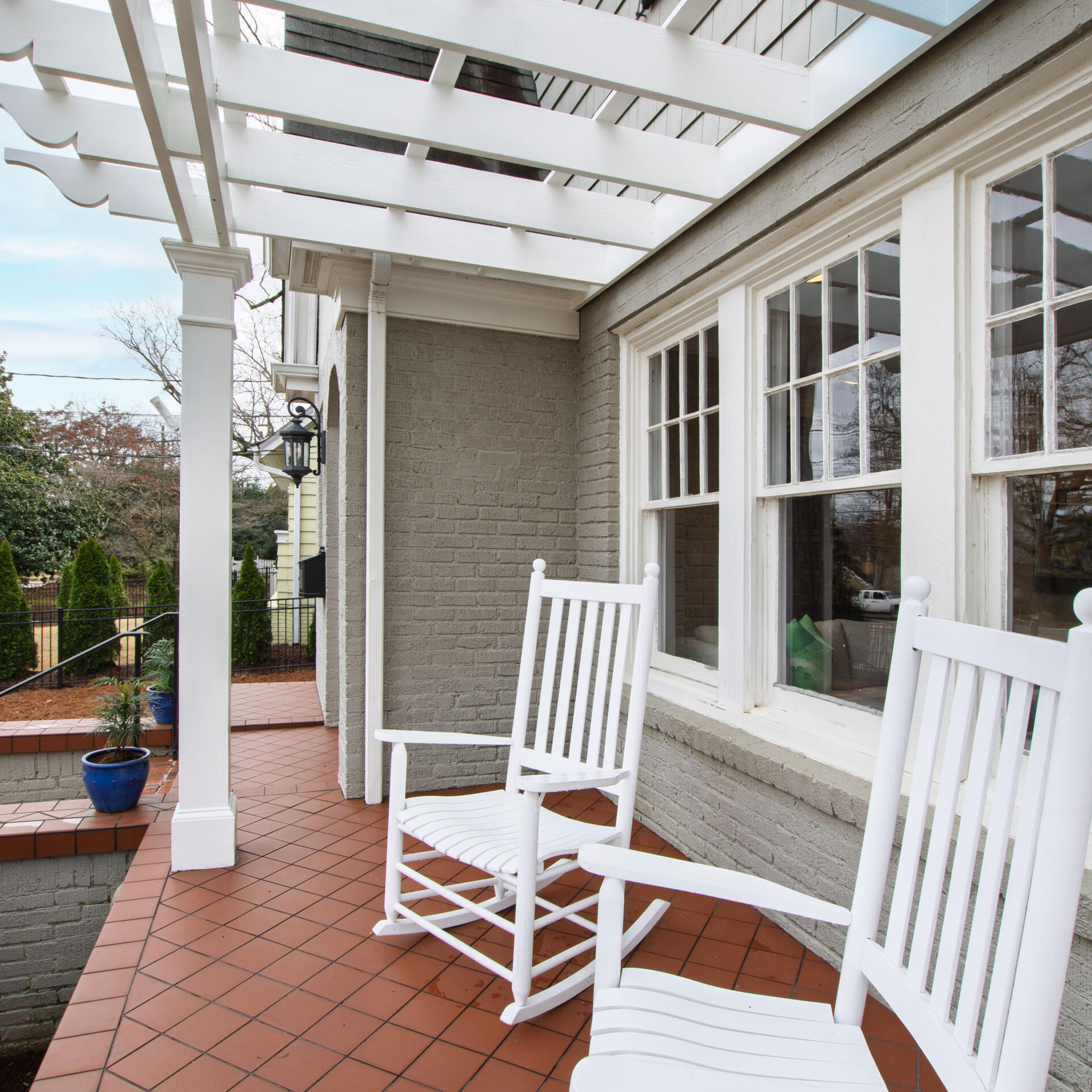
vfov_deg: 74.8
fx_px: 714
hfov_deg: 74.8
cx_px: 553
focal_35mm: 20
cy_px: 557
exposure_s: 1/60
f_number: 8
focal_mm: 10
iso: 100
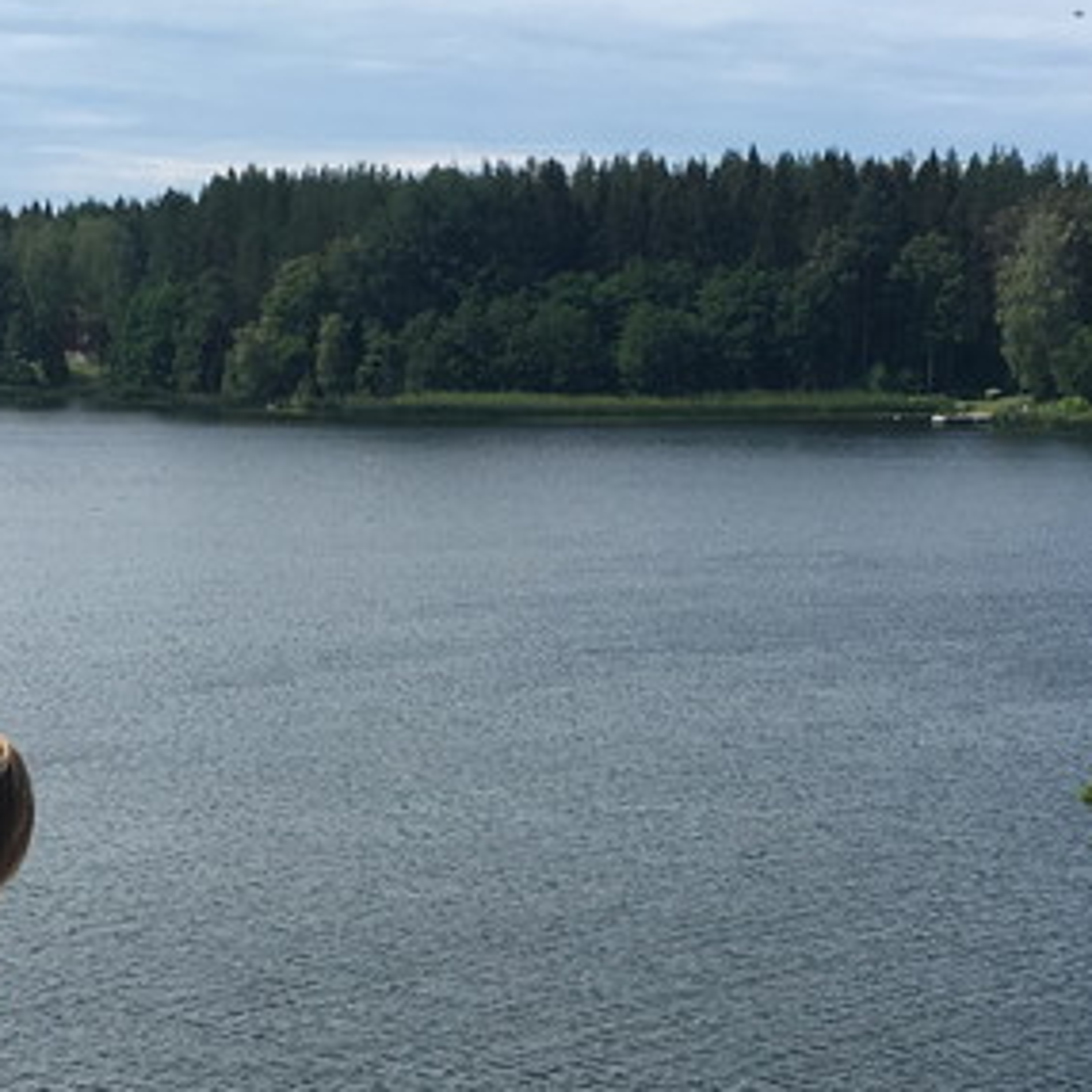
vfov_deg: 19.7
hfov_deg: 20.2
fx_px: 3069
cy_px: 1016
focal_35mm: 86
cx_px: 508
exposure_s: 1/1538
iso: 25
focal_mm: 4.15
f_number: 2.2
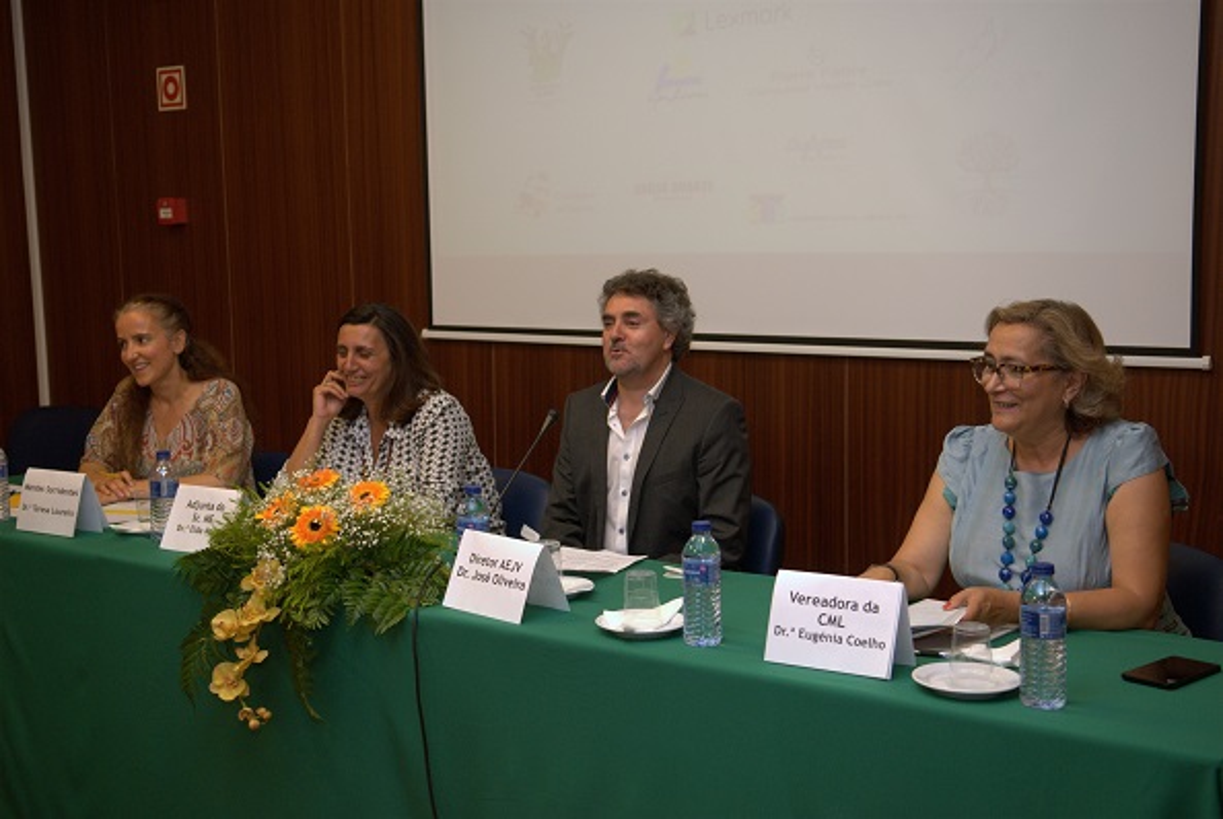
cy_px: 410
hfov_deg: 42.3
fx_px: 1582
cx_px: 612
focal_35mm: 46
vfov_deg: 29.0
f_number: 2.8
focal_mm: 31
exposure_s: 1/100
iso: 400
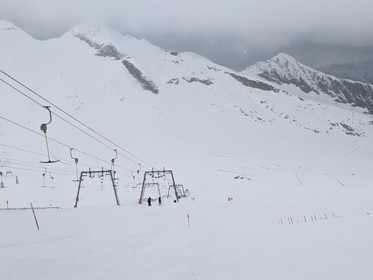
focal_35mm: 39
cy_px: 121
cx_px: 270
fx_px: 421
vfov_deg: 36.8
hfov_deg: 46.5
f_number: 1.89
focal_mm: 5.43
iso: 72
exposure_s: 1/7874
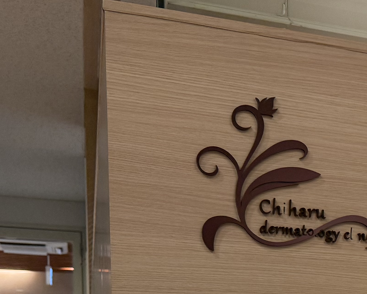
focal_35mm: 84
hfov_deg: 18.8
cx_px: 612
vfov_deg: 16.7
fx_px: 912
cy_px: 431
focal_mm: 6.76
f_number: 1.78
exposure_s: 1/100
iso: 200
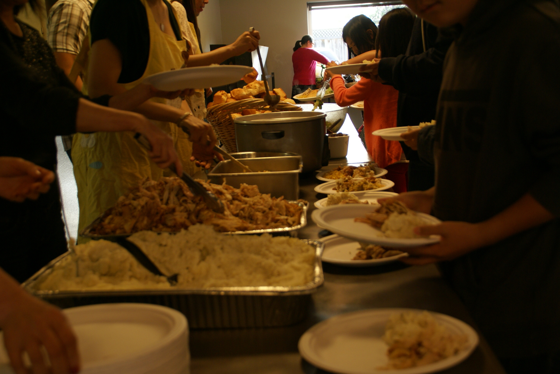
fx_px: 654
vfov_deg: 31.9
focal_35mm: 42
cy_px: 187
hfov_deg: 46.4
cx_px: 280
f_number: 4
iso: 200
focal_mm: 28
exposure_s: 1/50
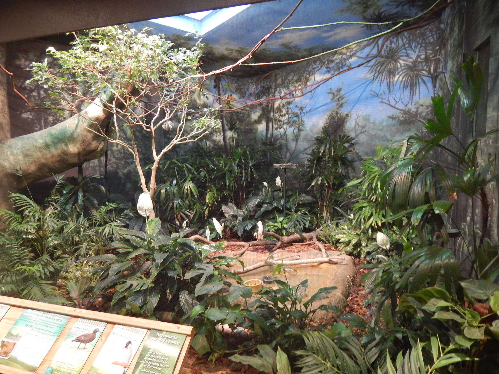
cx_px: 250
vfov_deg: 58.9
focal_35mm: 23
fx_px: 332
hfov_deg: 73.9
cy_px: 187
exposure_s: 1/10
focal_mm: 4
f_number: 3
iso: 400
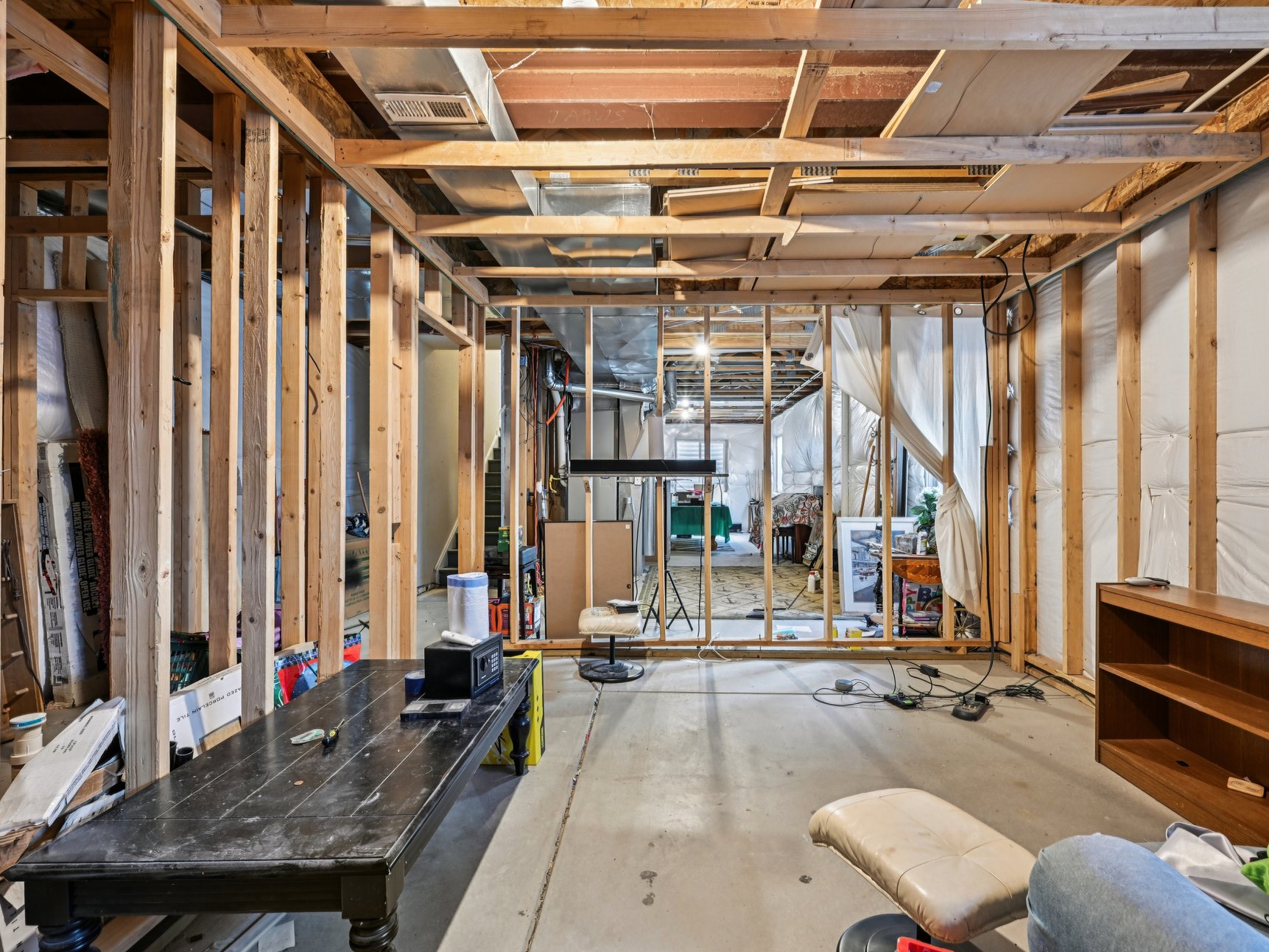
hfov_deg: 94.5
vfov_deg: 78.1
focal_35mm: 16
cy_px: 474
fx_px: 587
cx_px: 660
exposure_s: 1/1.67
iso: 400
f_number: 11
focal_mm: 14
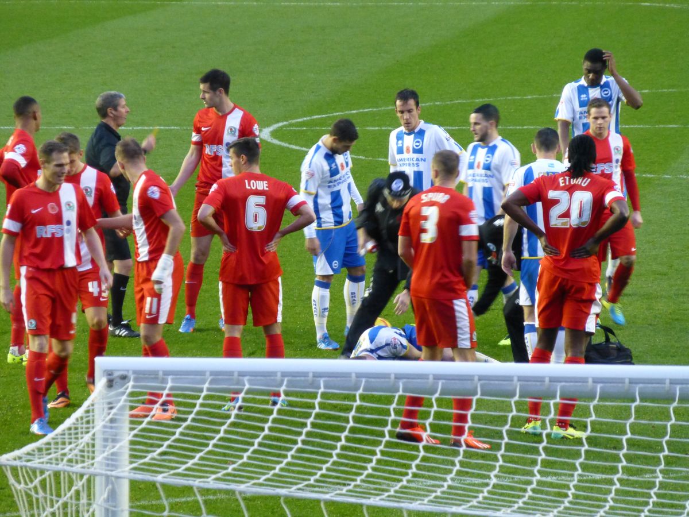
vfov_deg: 4.2
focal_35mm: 350
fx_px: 6966
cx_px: 344
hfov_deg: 5.7
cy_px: 258
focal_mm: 62.5
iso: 800
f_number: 5.9
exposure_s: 1/50
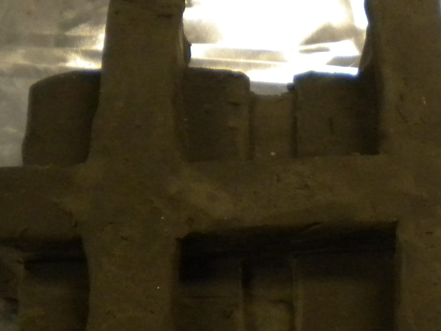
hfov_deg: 18.4
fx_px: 1363
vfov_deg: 13.6
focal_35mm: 107
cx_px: 268
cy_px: 328
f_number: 3.1
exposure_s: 1/110
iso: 400
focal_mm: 6.3
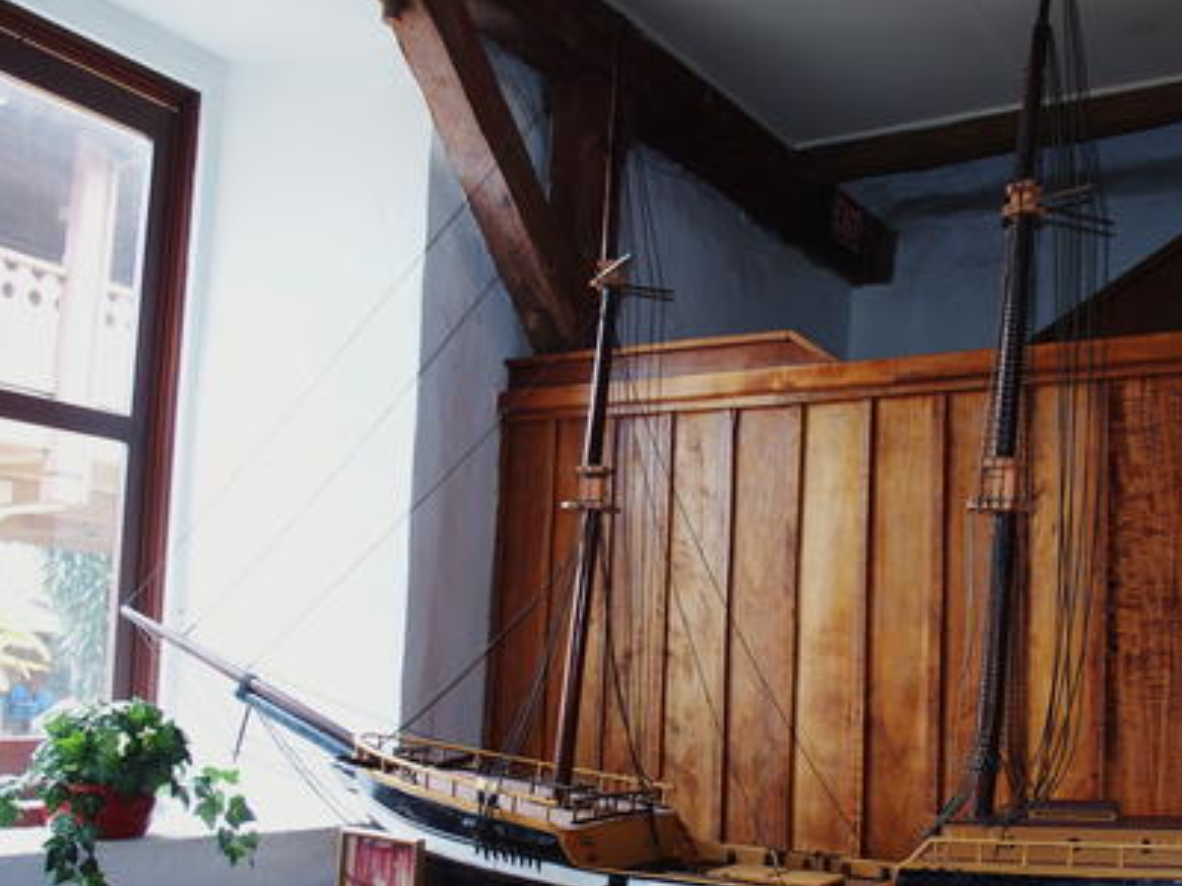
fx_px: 1229
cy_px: 493
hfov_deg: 51.3
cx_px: 653
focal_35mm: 36
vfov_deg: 39.6
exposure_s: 1/30
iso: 200
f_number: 2.8
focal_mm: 6.7
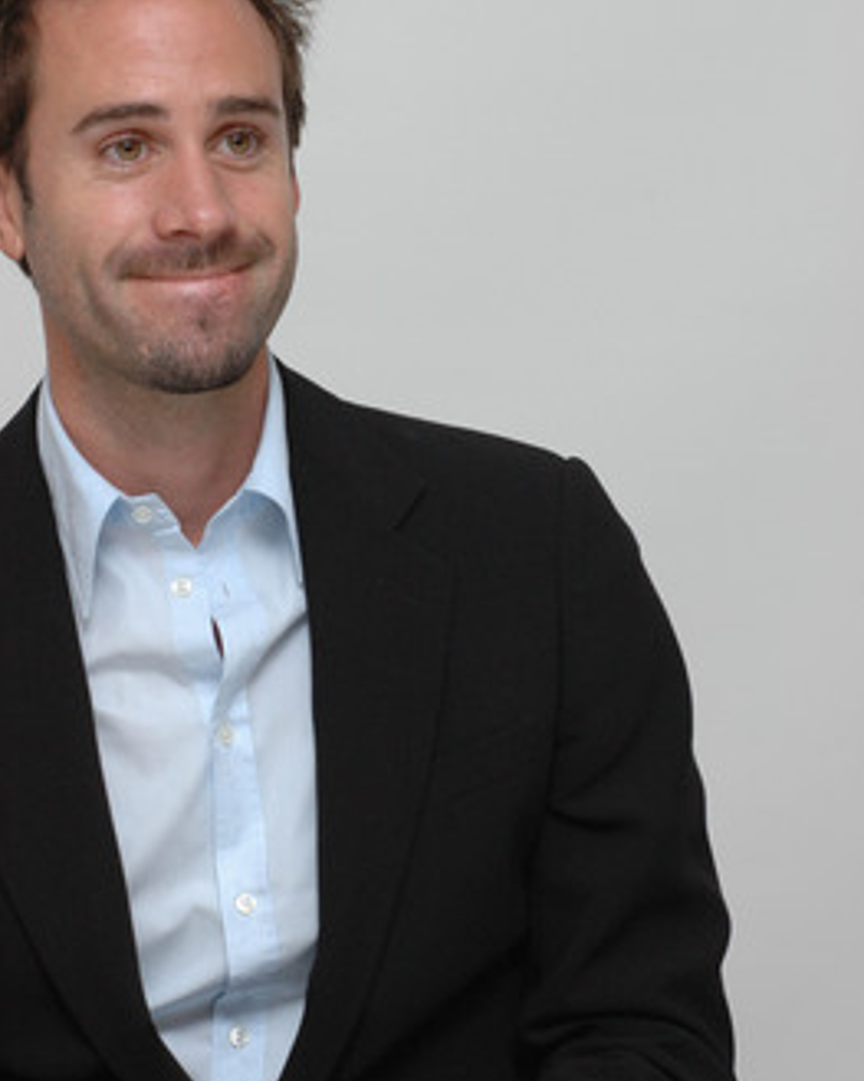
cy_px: 473
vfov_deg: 13.1
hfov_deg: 10.5
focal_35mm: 147
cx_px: 430
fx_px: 4701
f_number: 8
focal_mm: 86
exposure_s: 1/800
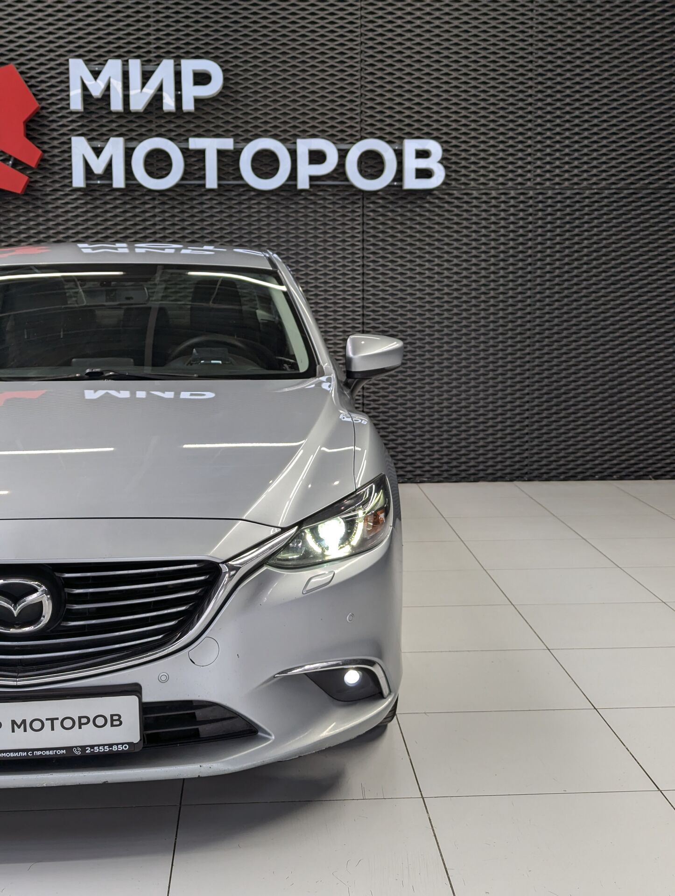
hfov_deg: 30.3
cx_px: 338
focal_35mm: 48
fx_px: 1245
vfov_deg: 39.6
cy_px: 448
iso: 49
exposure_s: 1/264
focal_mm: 6.81
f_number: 1.85
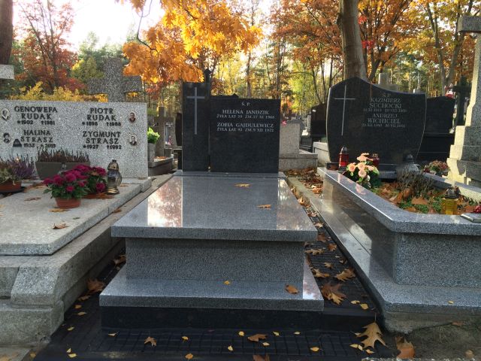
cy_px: 180
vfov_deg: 48.2
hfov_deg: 61.7
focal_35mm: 29
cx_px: 240
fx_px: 403
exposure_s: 1/100
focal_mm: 4.15
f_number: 2.2
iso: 32
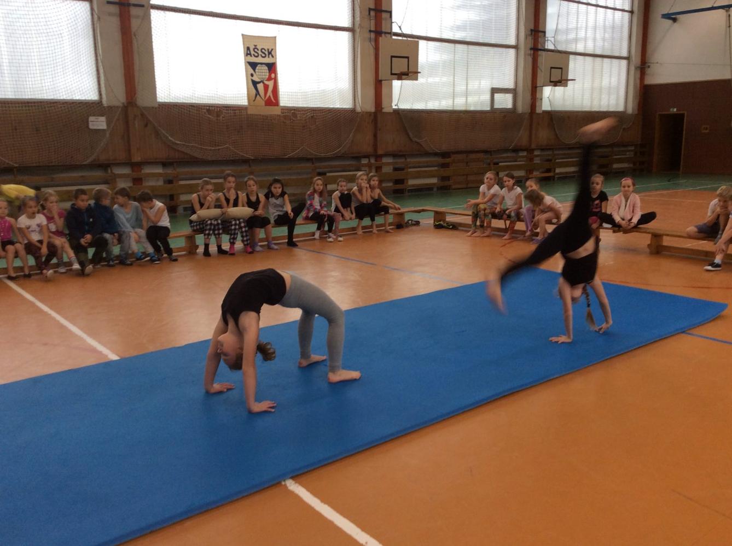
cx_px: 366
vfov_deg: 44.0
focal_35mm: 32
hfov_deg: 56.9
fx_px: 676
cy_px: 273
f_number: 2.4
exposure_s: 1/50
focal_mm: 3.3
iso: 40
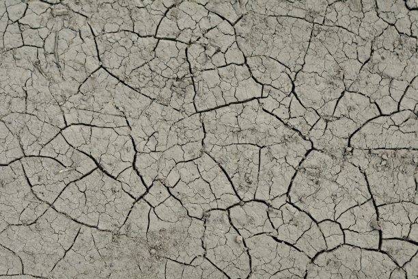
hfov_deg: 27.0
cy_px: 140
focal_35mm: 75
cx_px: 209
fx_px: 871
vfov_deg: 18.2
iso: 100
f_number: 2.8
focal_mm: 50
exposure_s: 1/125
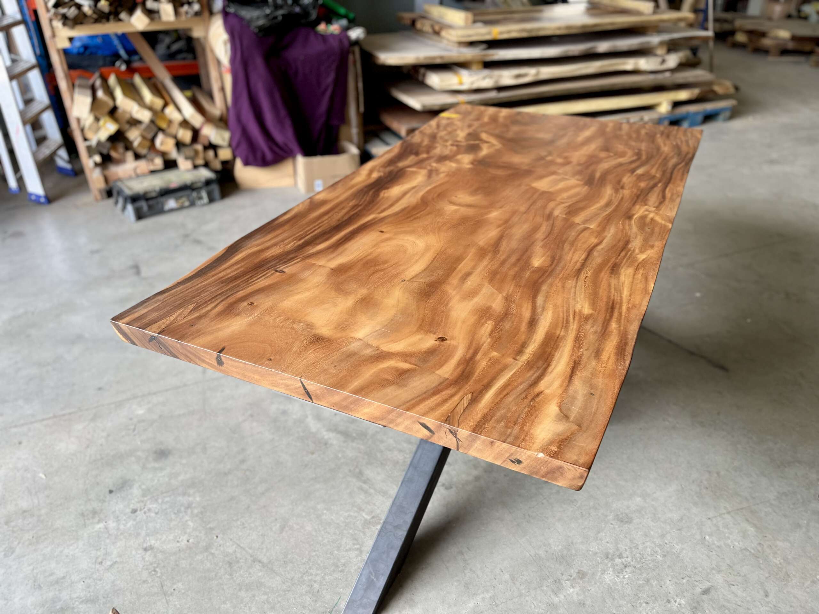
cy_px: 307
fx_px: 615
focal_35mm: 26
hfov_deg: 67.3
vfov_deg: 53.1
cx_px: 410
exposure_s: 1/122
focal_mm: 5.1
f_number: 1.6
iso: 64
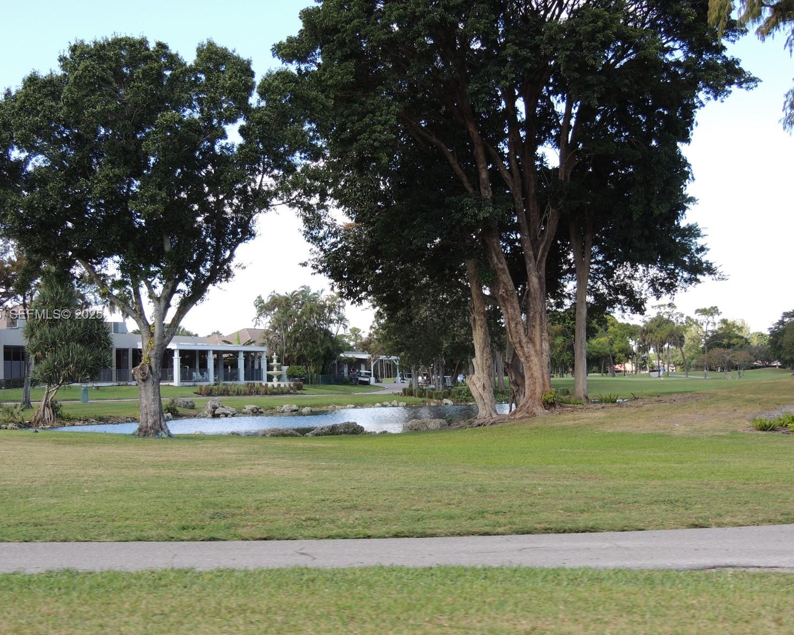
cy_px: 315
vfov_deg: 30.2
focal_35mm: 50
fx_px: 1175
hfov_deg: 37.3
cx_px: 367
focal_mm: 8.3
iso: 100
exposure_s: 1/250
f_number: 3.5
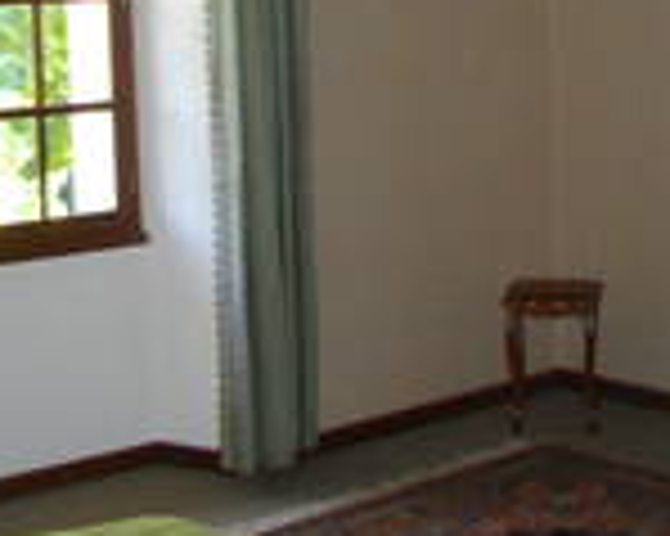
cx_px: 409
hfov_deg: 26.0
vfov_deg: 20.6
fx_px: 1447
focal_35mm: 73
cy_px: 81
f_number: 2.9
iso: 290
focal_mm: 5.7
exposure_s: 1/50
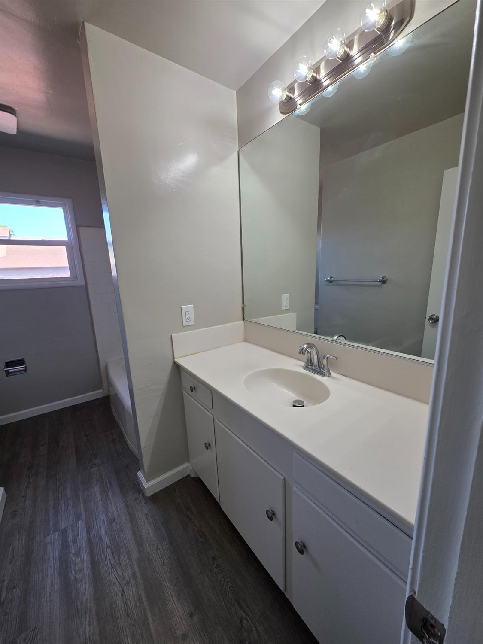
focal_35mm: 13
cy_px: 322
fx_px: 242
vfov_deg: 106.2
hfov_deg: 89.9
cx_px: 242
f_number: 1.9
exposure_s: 1/120
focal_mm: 2.2
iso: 80
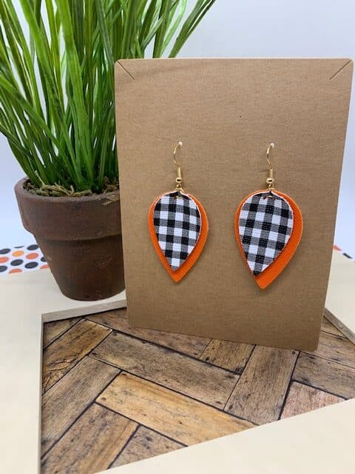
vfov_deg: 67.3
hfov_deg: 53.1
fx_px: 356
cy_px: 237
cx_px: 178
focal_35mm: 26
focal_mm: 4.25
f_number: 1.8
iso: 64
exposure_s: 1/120
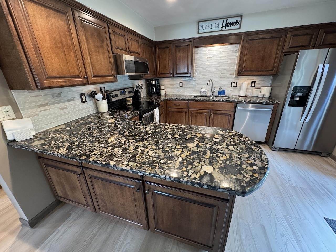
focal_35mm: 14
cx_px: 168
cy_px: 126
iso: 320
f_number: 2.2
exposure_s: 1/60
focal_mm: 2.22
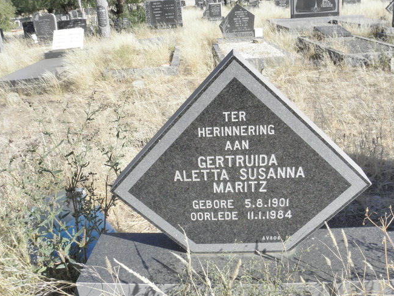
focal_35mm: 32
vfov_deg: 44.1
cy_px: 135
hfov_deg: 56.8
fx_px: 364
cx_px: 196
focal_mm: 4.6
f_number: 6.3
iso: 200
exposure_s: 1/640
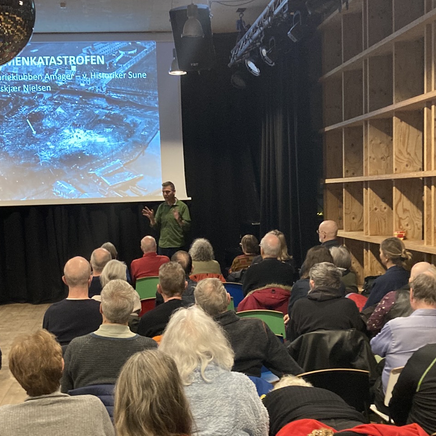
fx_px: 755
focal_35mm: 53
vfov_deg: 32.0
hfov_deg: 32.2
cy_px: 282
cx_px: 199
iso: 320
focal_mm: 3.99
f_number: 1.8
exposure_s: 1/25
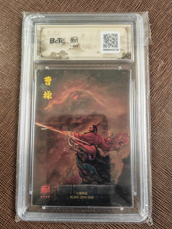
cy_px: 114
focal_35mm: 27
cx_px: 86
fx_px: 179
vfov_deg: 65.3
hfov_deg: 51.4
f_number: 1.8
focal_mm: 5.53
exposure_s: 1/100
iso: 200
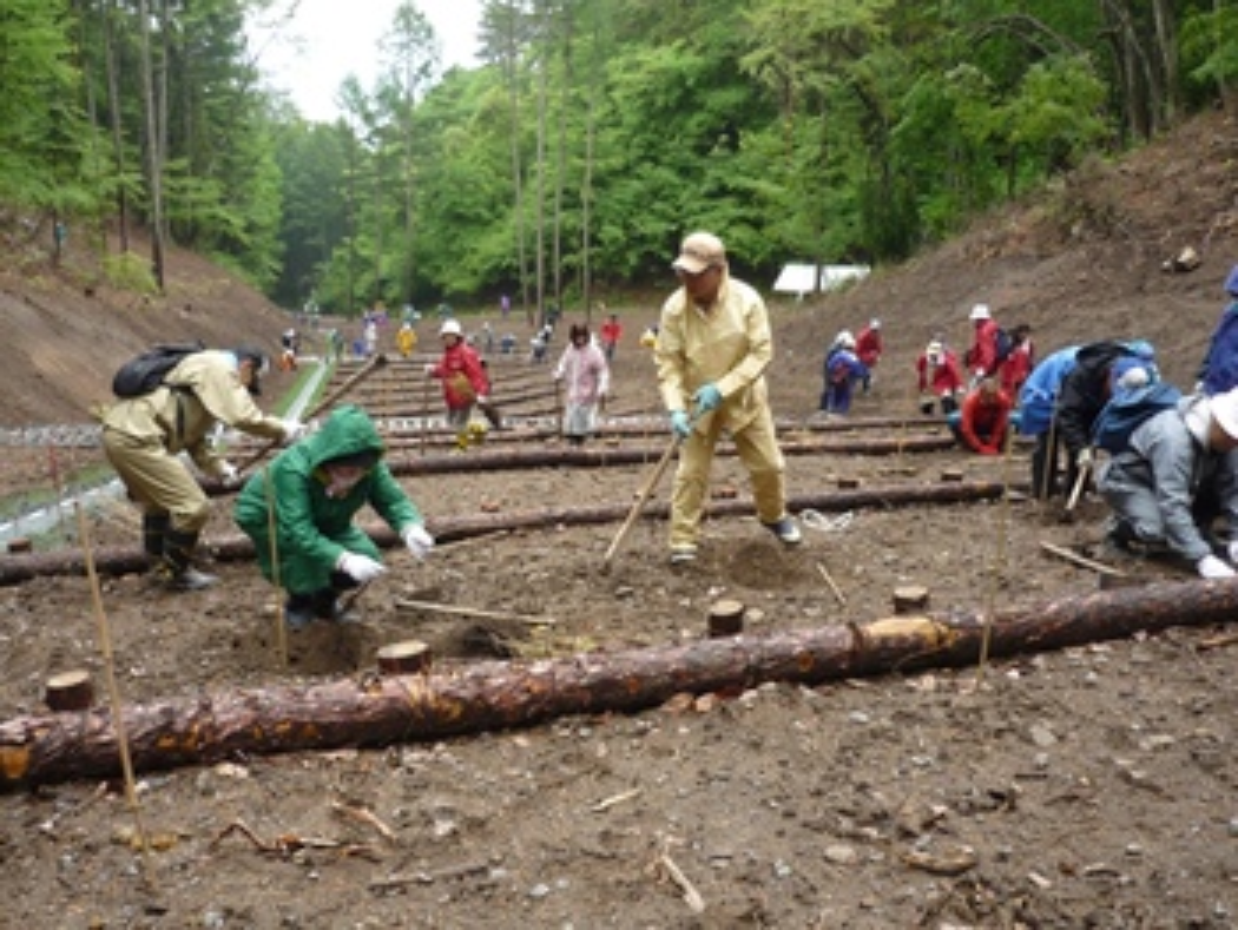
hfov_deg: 55.3
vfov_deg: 43.0
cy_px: 465
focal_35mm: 33
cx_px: 619
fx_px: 1181
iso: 100
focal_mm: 5.5
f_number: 2.8
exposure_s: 1/200
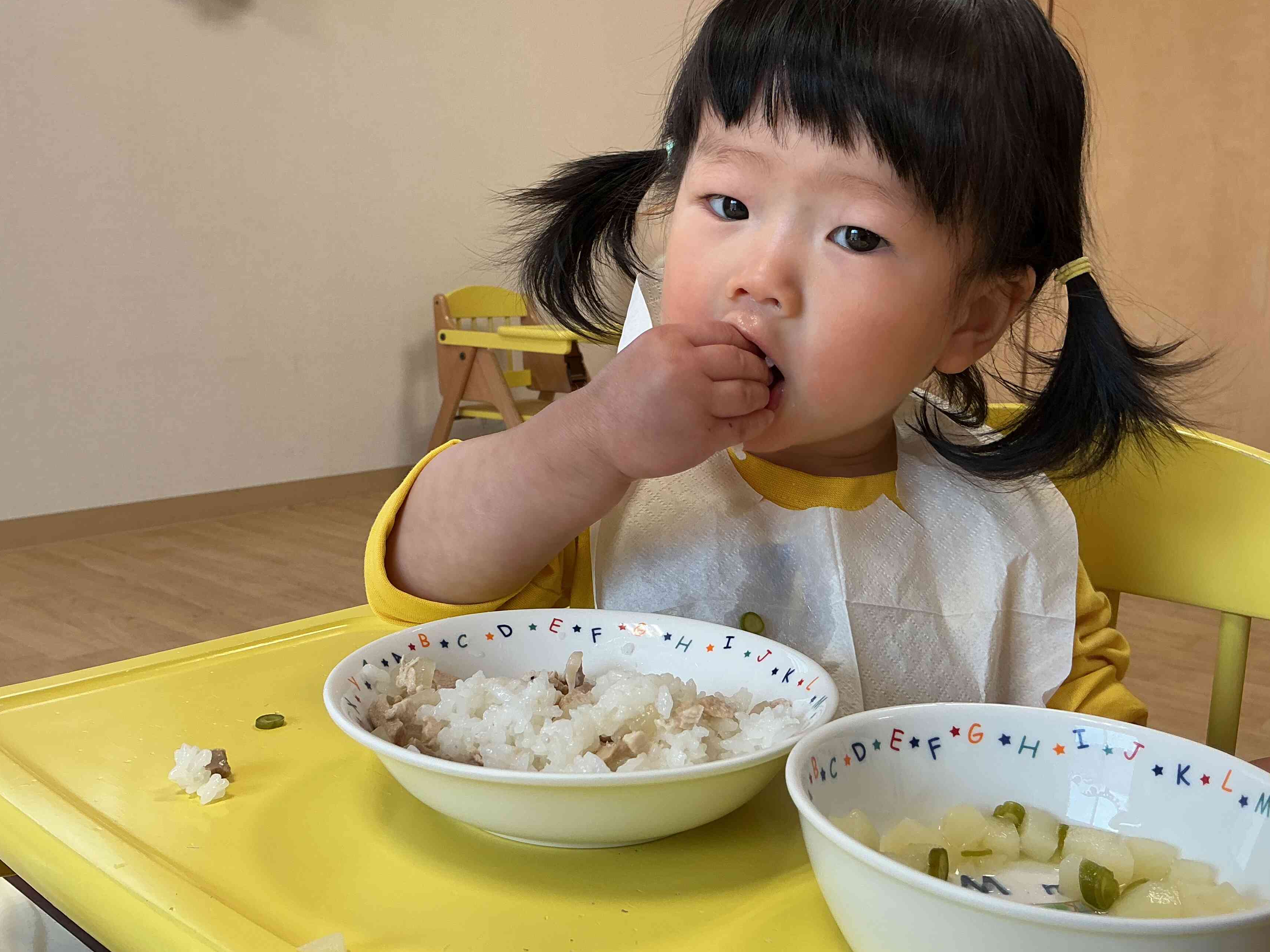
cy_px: 444
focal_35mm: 34
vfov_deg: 41.8
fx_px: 1247
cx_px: 619
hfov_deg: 54.0
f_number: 1.8
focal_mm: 3
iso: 25
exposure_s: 1/120
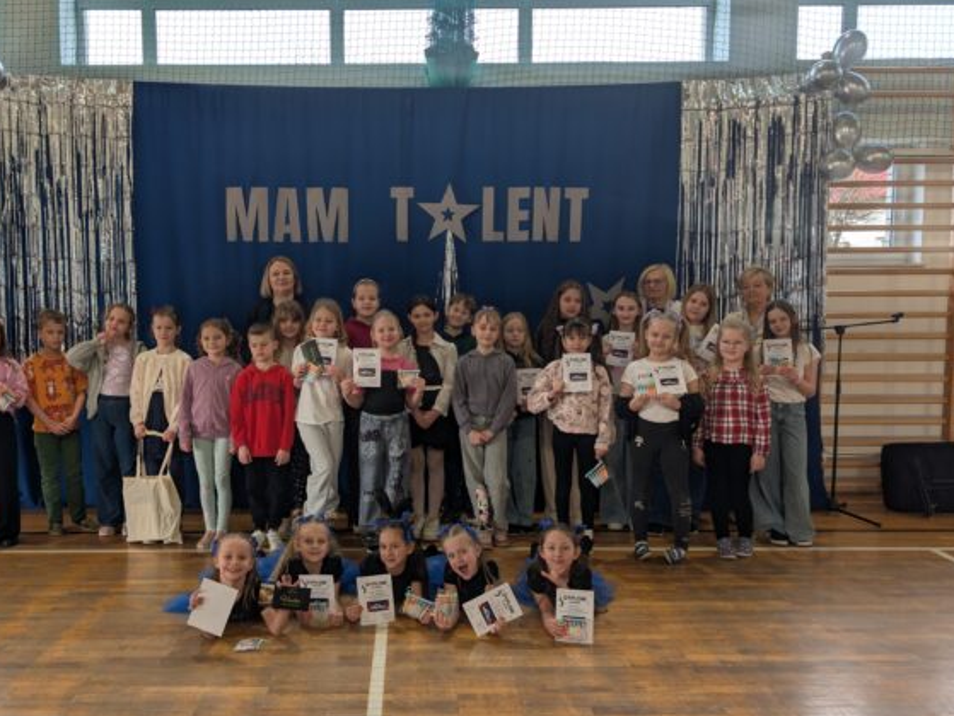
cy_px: 396
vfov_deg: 42.9
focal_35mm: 33
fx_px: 910
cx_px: 416
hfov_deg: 55.2
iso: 18
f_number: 1.68
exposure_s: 1/130
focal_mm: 6.9
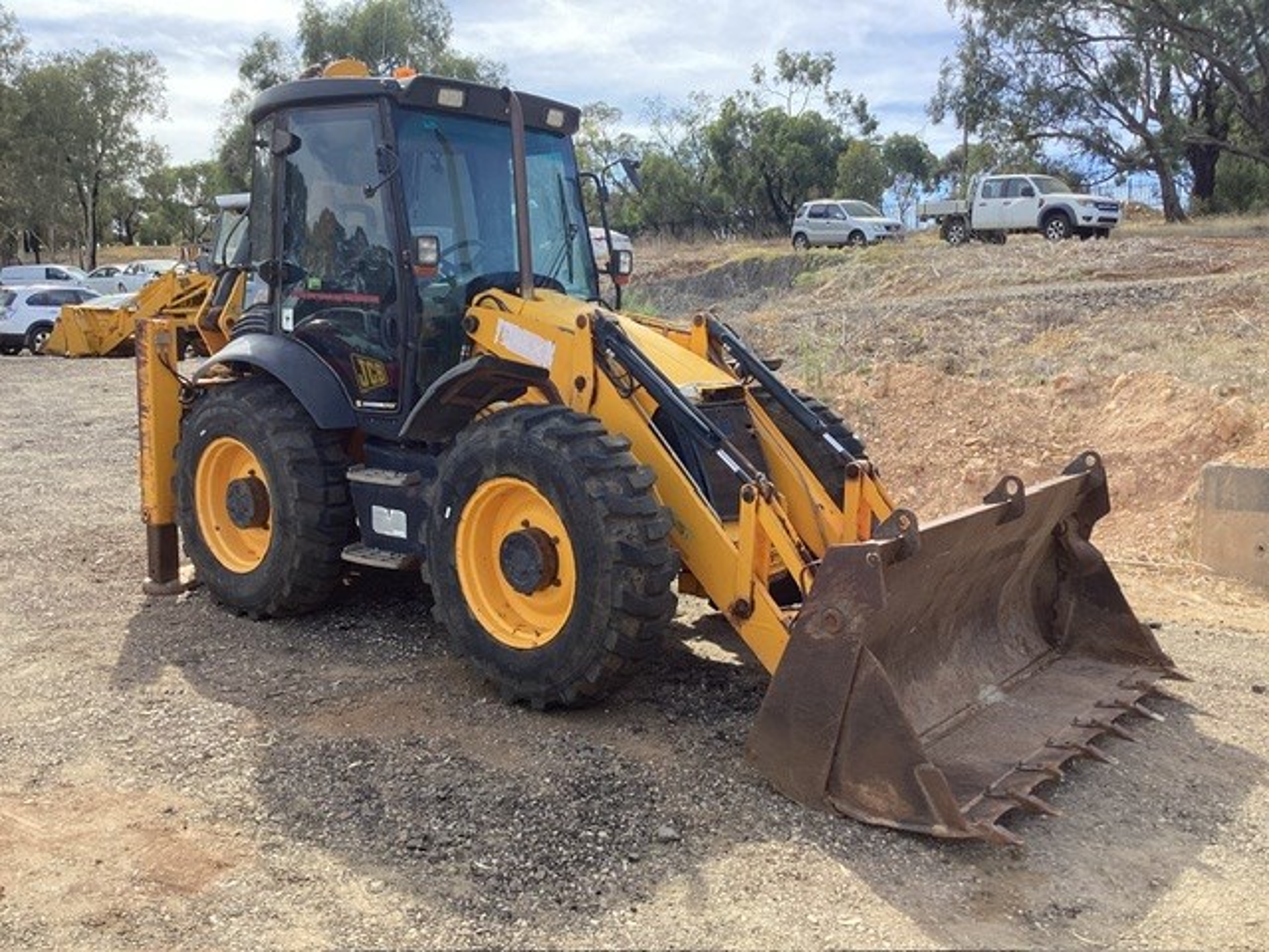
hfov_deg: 58.4
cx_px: 634
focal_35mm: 31
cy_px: 476
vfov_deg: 45.4
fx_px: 1136
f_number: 2.4
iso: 25
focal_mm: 3.3
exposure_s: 1/364
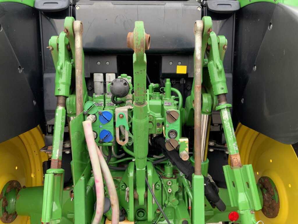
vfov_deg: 48.2
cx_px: 149
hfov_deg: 61.7
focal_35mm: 29
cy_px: 112
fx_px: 250
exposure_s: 1/122
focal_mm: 3
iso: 32
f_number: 1.8
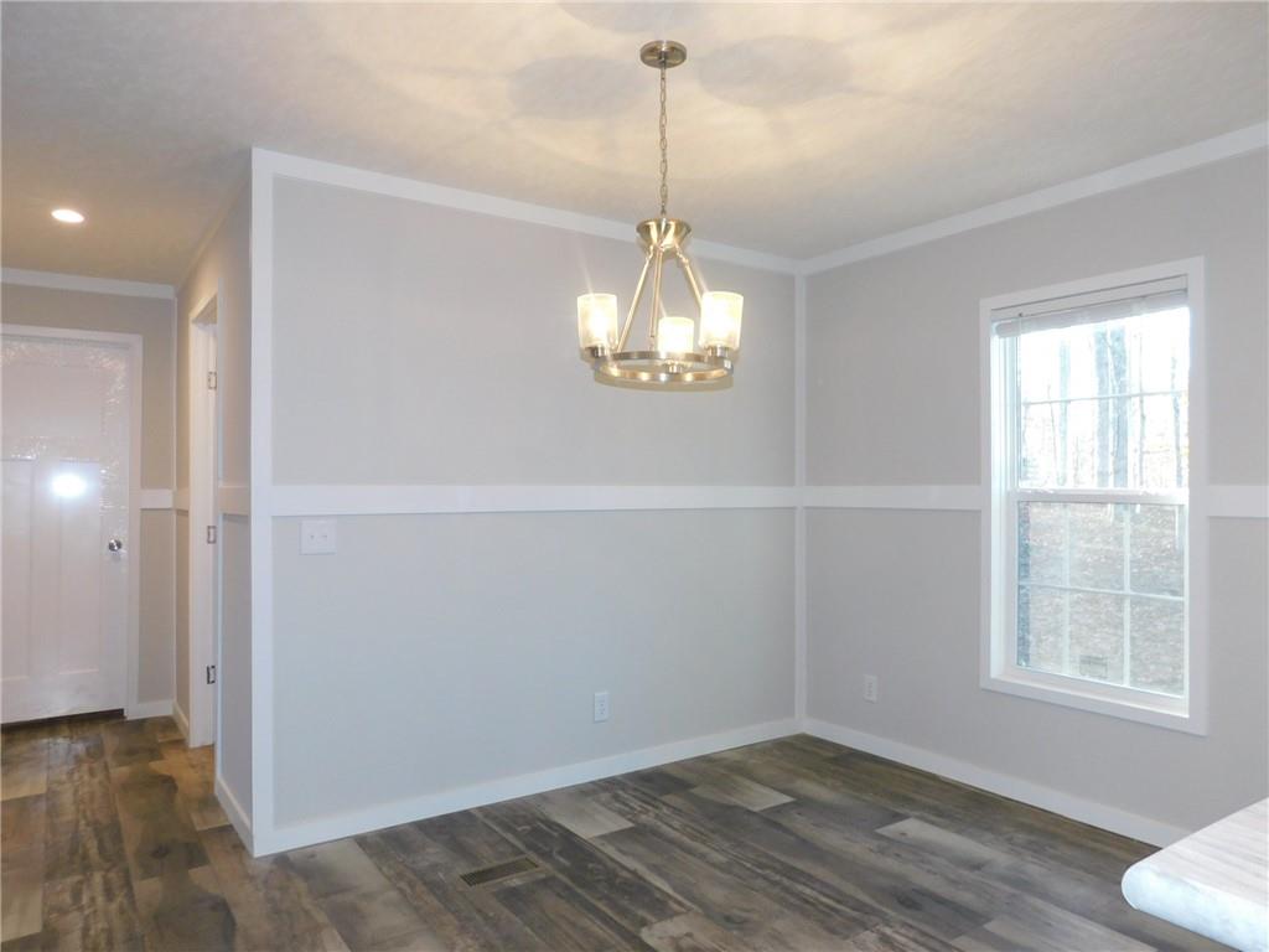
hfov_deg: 73.9
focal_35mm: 23
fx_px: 843
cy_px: 476
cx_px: 634
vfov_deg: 58.9
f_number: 3
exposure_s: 1/30
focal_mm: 4
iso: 200
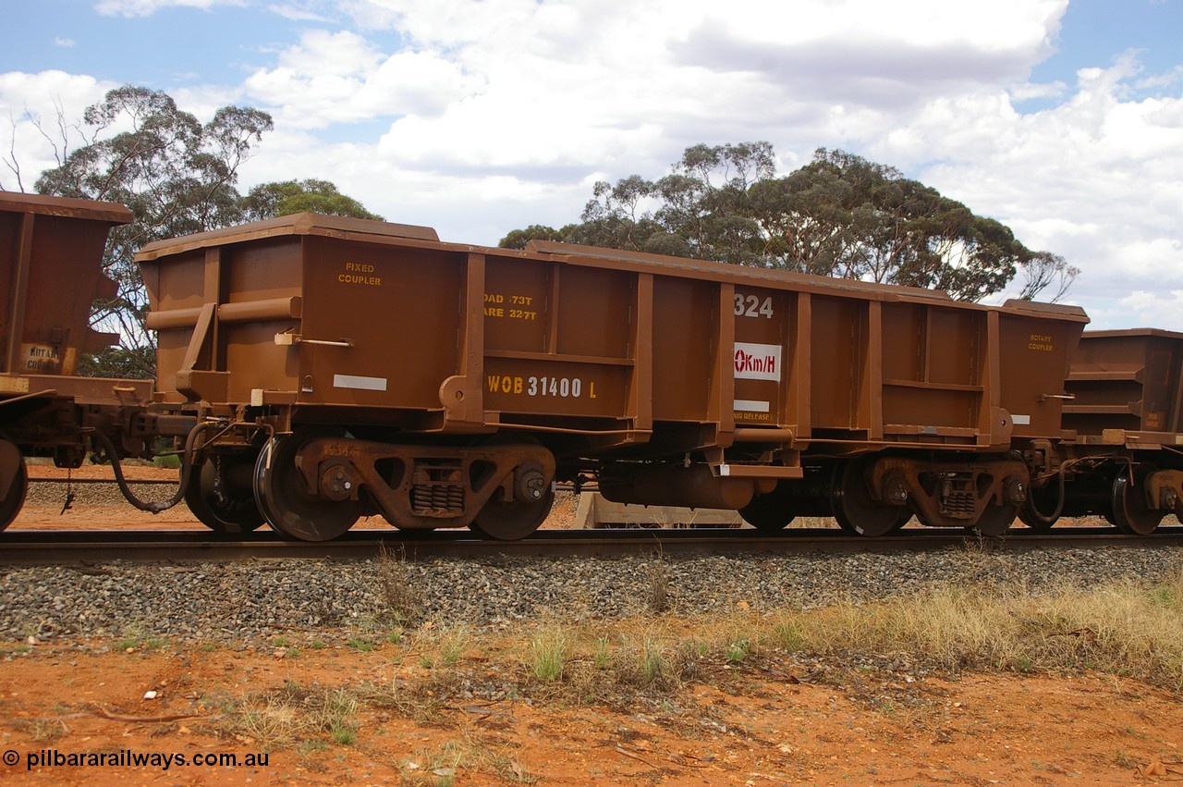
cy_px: 394
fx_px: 1674
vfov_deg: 26.4
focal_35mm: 51
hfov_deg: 38.9
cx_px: 592
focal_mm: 34
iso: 200
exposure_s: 1/350
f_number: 9.5
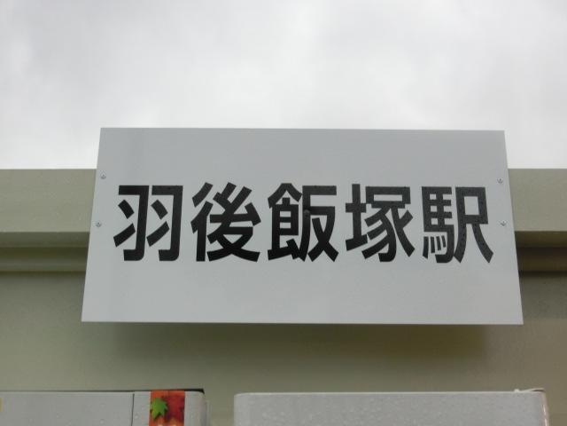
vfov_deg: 28.0
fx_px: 852
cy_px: 213
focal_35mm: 52
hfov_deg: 36.8
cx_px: 284
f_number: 4.7
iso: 800
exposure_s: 1/40
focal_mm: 9.3
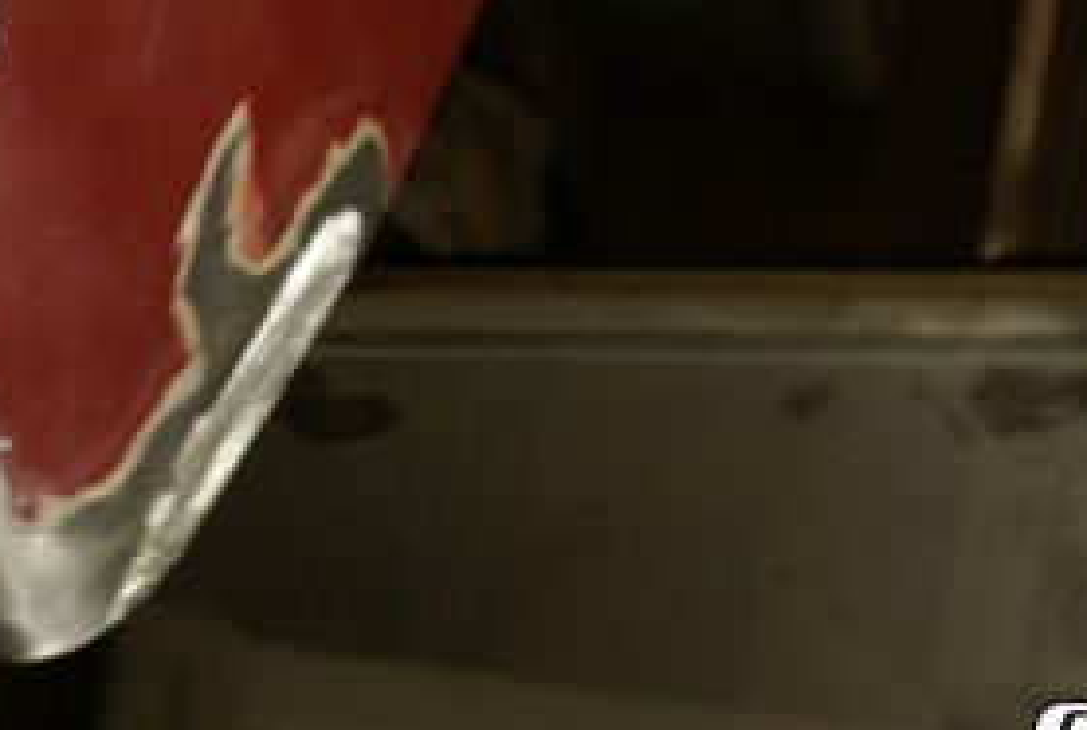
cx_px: 451
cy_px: -78
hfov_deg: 11.9
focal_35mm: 173
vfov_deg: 7.9
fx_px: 5235
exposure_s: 1/8
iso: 400
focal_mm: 50
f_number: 8
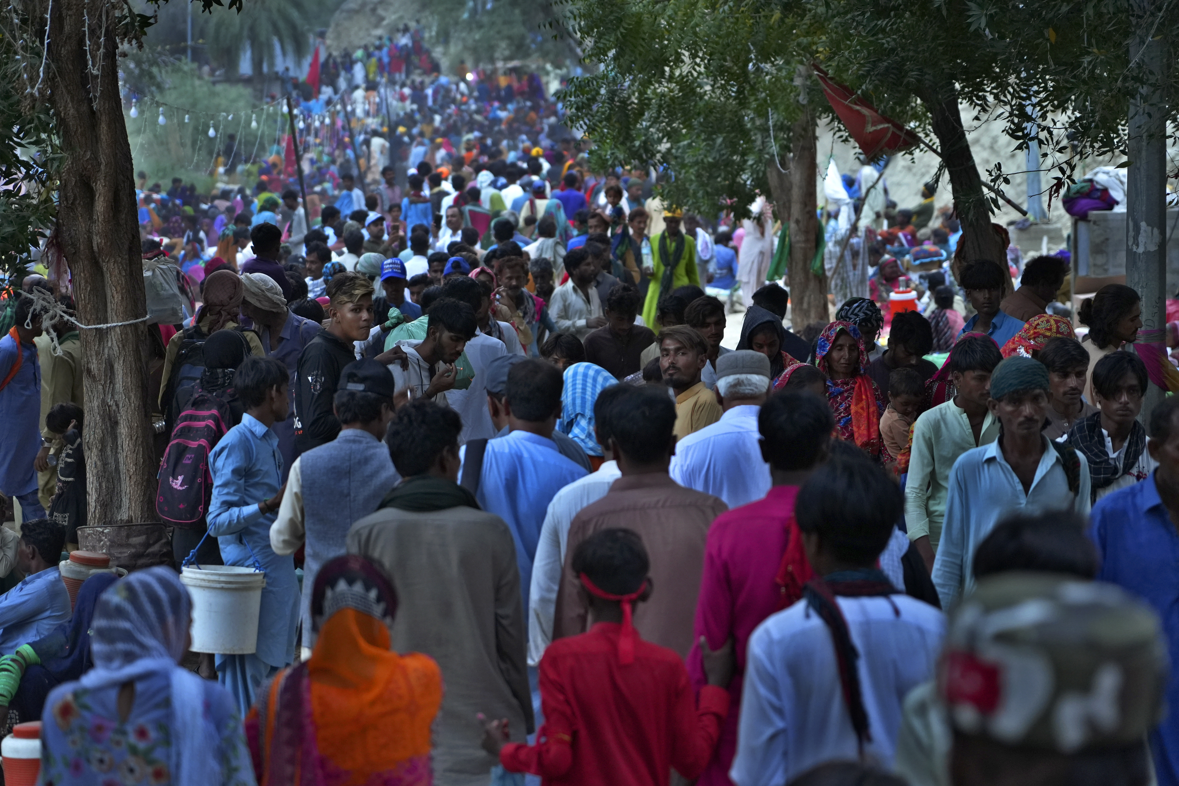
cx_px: 590
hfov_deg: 19.5
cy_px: 393
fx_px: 3438
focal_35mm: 105
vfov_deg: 13.0
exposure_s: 1/125
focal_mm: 105
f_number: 4
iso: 2000
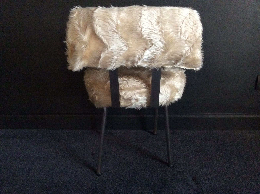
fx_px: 240
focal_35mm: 32
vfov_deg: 44.1
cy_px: 97
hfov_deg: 56.9
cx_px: 130
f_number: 2.4
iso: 400
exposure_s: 1/17
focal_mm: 3.3
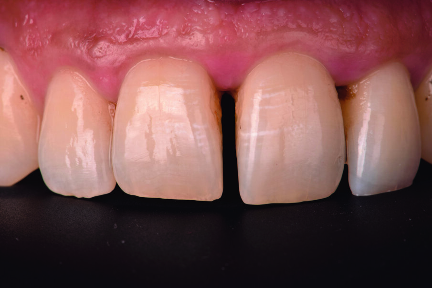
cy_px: 144
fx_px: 1890
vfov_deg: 8.7
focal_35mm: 158
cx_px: 216
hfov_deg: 13.0
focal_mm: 105
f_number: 32
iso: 100
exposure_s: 1/160
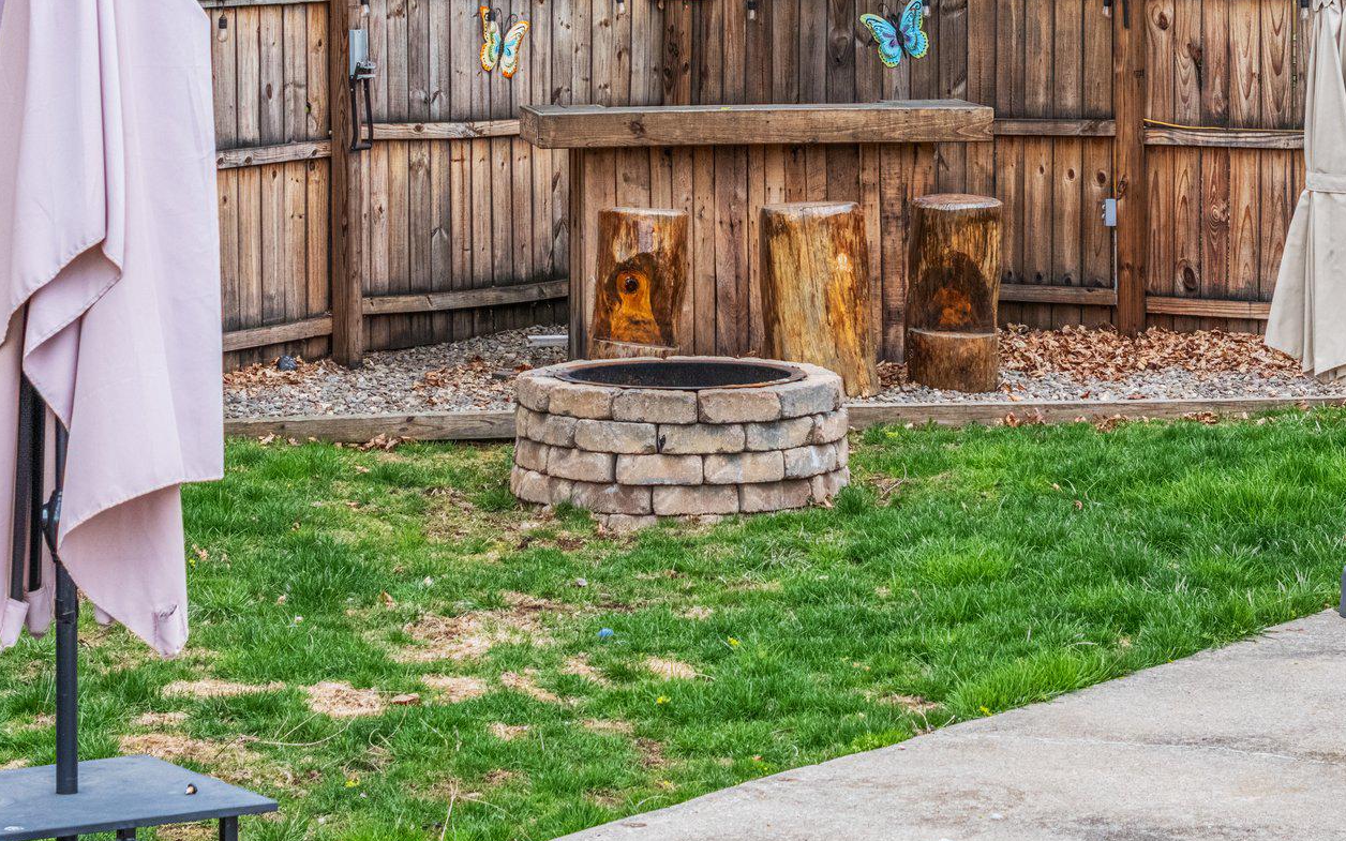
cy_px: 133
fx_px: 4439
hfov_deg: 17.2
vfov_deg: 10.8
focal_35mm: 121
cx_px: 767
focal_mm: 19.35
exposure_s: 1/160
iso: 140
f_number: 2.8
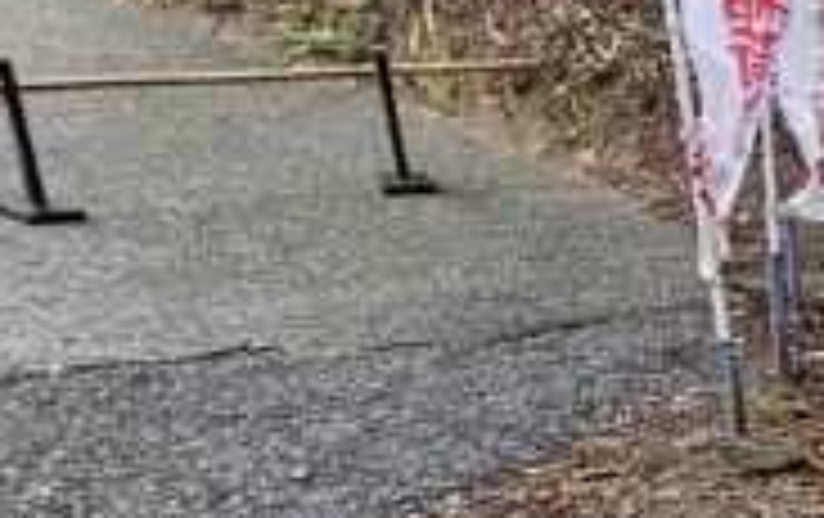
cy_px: 441
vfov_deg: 16.8
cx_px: 1941
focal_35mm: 77
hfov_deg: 15.4
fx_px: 1732
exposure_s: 1/50
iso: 80
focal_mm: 2.2
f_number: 2.2
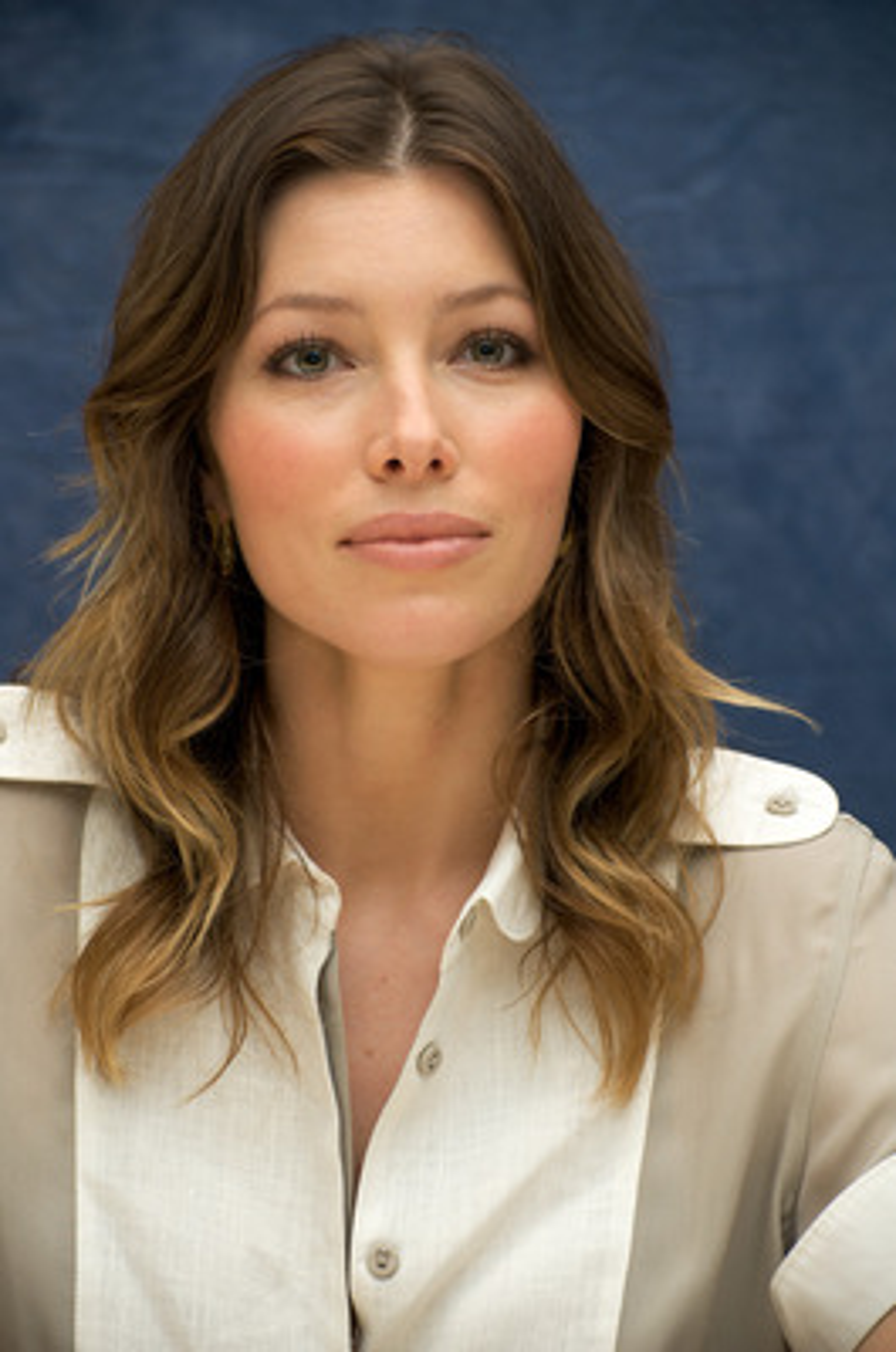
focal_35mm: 125
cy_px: 676
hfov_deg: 10.9
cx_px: 448
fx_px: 4687
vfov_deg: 16.4
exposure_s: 1/60
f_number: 7.1
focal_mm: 125
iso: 500
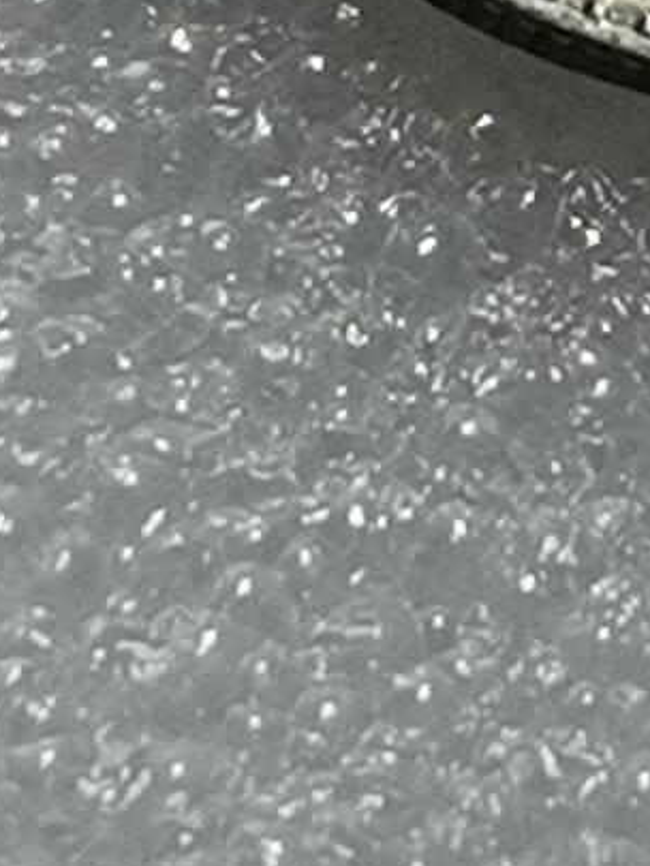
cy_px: -738
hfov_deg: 4.6
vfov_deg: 6.1
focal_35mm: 320
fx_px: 8007
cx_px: 780
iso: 50
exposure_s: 1/123
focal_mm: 6.67
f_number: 1.9
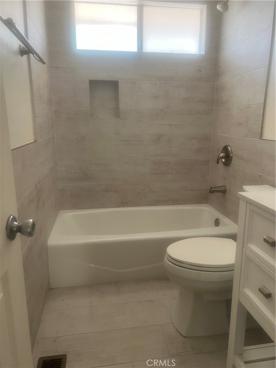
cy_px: 184
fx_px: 276
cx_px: 138
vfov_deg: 67.3
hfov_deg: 53.1
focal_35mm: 26
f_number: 1.5
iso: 125
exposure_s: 1/77
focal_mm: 5.7
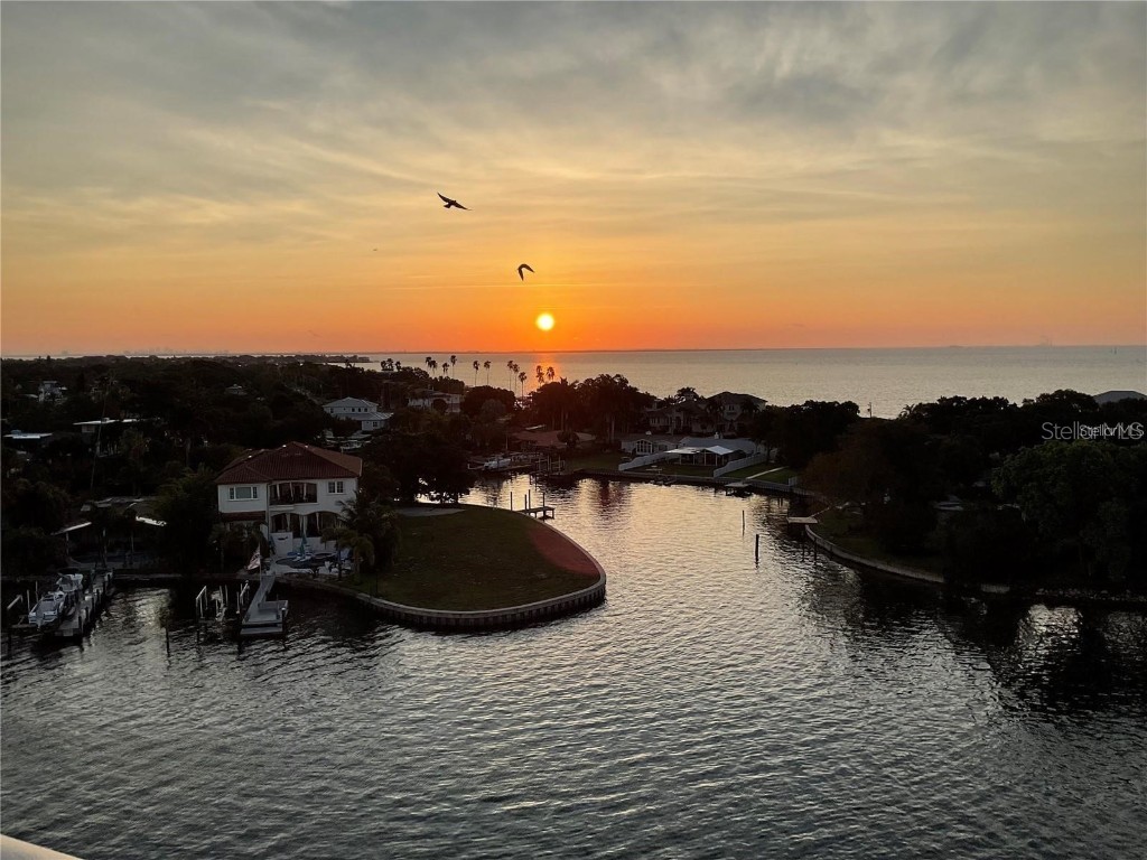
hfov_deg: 61.7
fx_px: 961
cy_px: 430
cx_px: 574
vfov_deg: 48.2
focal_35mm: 29
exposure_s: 1/1195
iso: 16
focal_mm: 3
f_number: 1.8
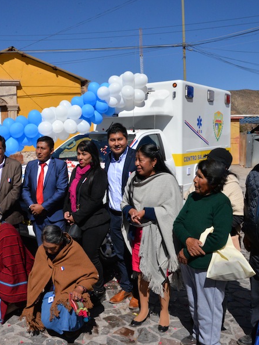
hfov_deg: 40.0
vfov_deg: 52.6
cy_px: 172
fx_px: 349
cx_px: 77
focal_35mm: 35
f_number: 20
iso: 2000
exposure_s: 1/1600
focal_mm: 24
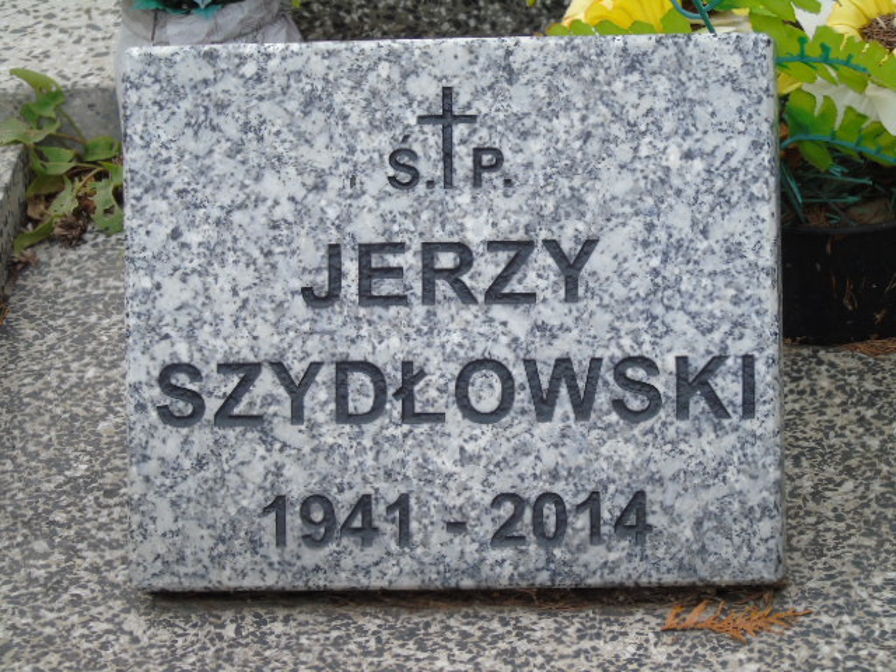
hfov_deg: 9.3
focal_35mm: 212
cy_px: 336
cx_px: 448
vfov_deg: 7.0
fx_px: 5487
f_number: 4.7
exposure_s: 1/125
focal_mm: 38
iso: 160
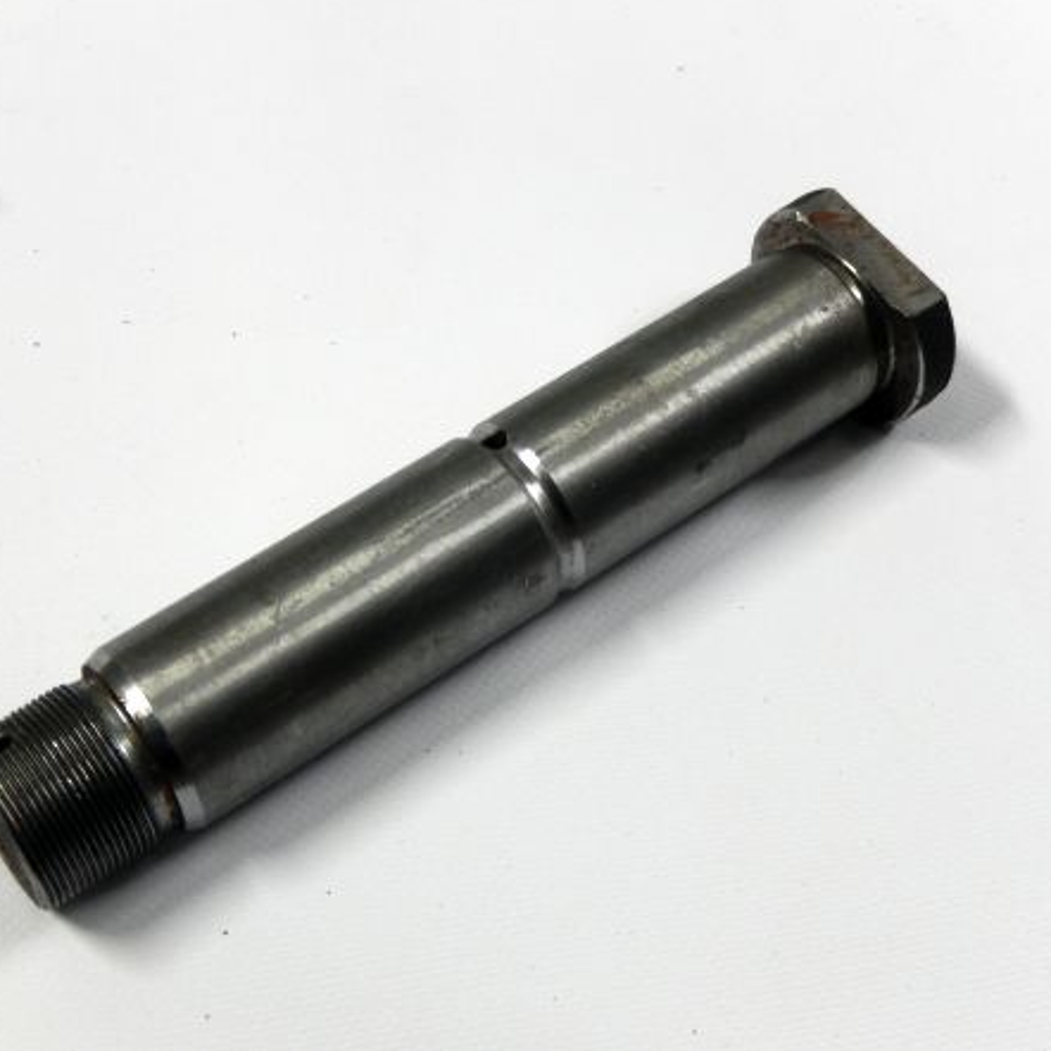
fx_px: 1855
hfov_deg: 31.6
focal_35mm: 54
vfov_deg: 31.6
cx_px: 468
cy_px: 518
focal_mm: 8.1
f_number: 4.3
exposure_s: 1/250
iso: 400
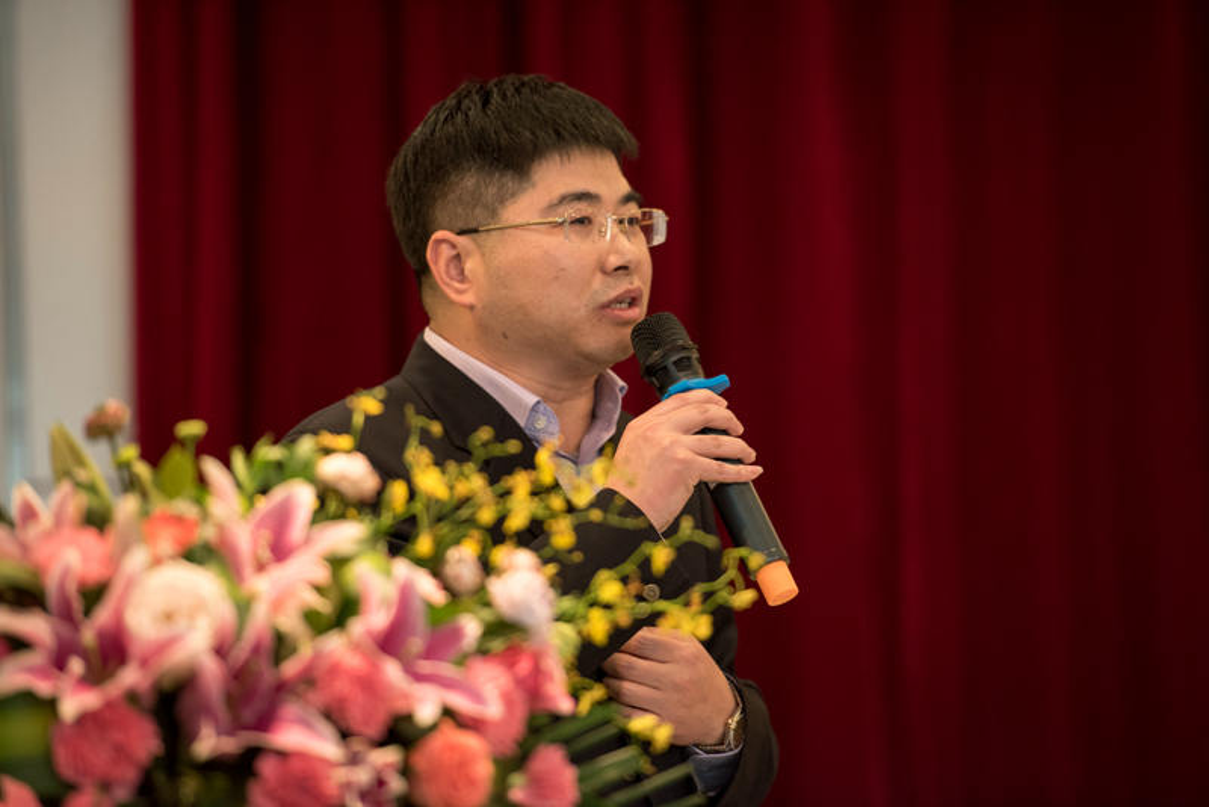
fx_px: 6719
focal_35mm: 200
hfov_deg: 10.3
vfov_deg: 6.9
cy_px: 404
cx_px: 604
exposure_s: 1/80
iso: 1000
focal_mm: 200
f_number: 2.8
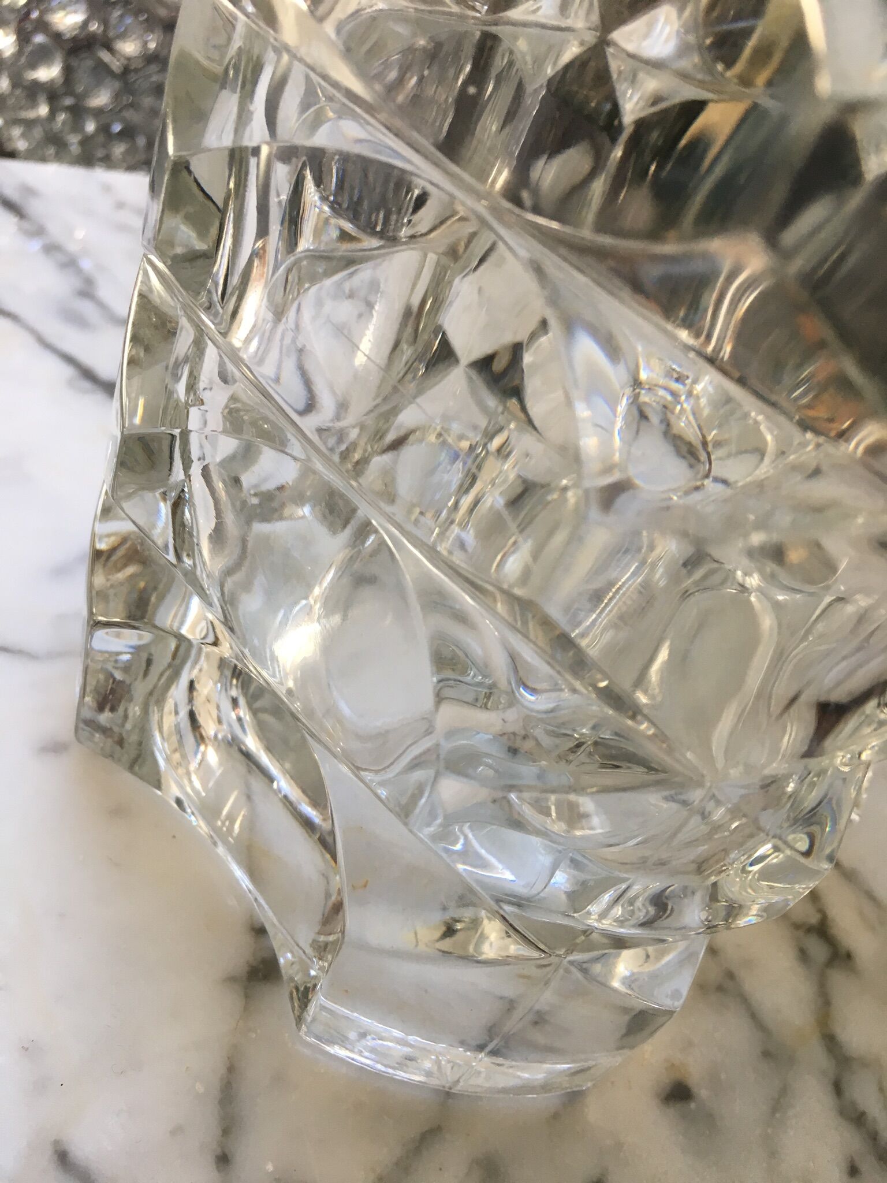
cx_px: 444
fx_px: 991
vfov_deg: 61.7
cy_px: 592
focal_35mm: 29
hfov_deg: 48.2
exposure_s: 1/33
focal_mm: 4.15
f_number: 2.2
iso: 40
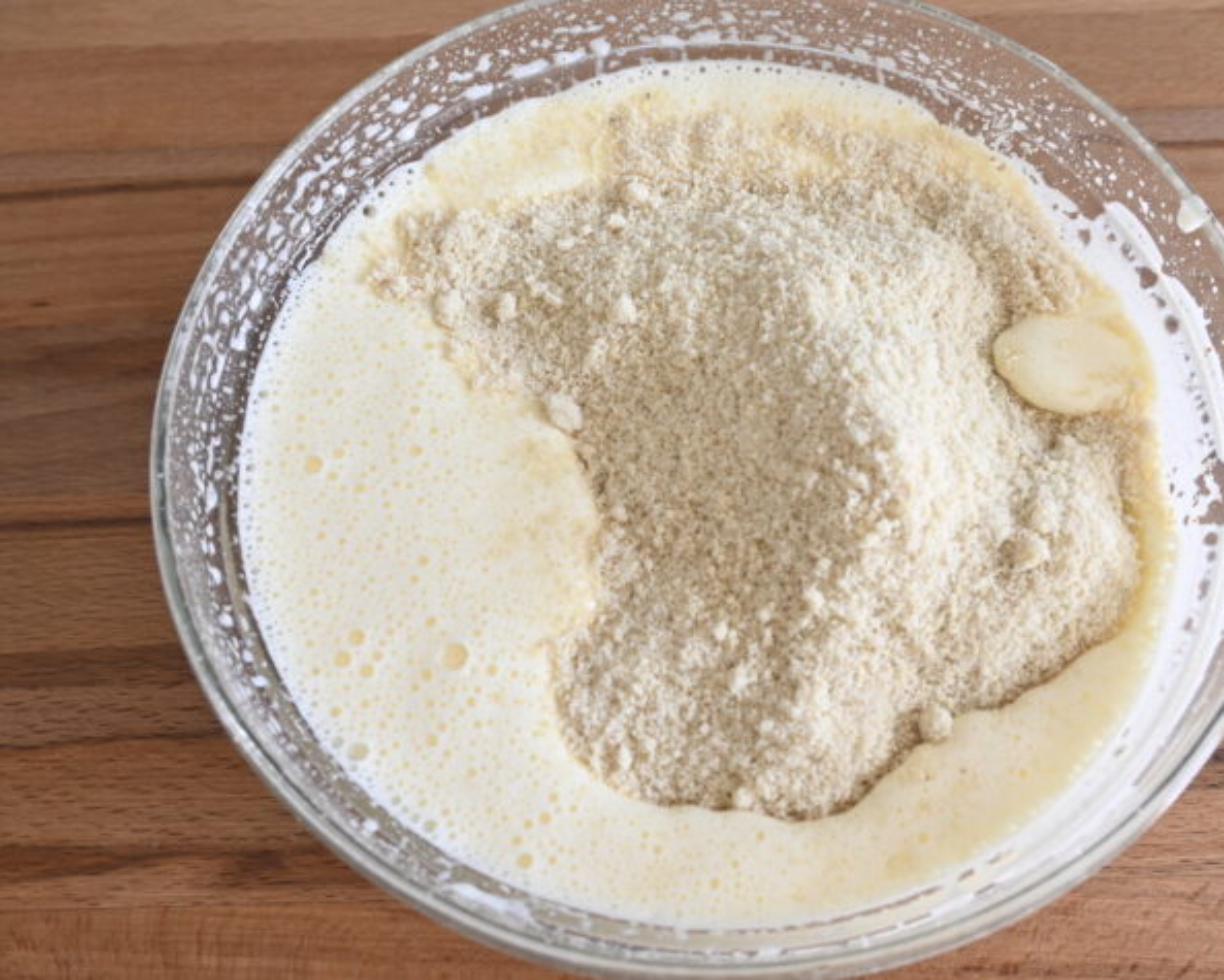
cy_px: 488
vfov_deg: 44.6
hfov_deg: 54.1
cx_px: 673
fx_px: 1196
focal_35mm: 33
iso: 200
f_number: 5.6
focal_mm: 19.5
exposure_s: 1/50
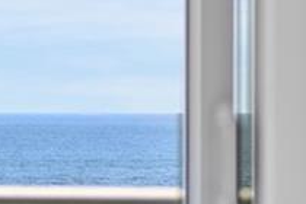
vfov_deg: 3.6
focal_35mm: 381
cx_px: -194
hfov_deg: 5.3
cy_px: 146
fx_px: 3238
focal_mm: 50
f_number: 2
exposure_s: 1/1000
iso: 64
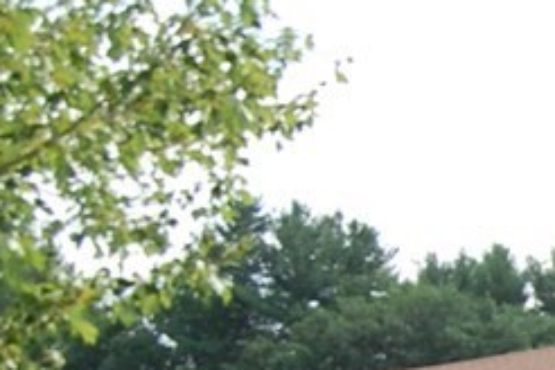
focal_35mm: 137
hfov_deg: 13.6
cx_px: 966
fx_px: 2112
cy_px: 525
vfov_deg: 9.8
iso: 280
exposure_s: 1/500
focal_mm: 22
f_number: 5.6
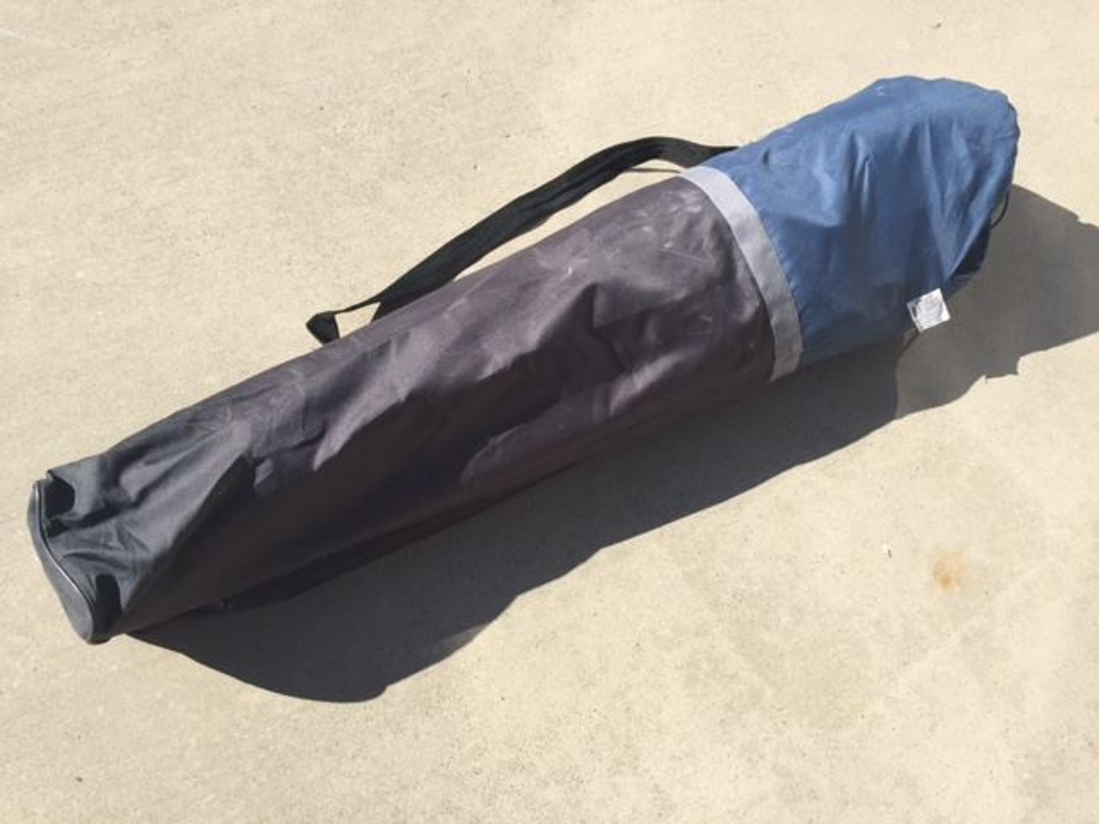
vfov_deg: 48.2
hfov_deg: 61.7
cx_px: 550
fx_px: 921
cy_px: 412
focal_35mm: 29
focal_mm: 4.15
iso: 32
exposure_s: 1/1721
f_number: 2.2
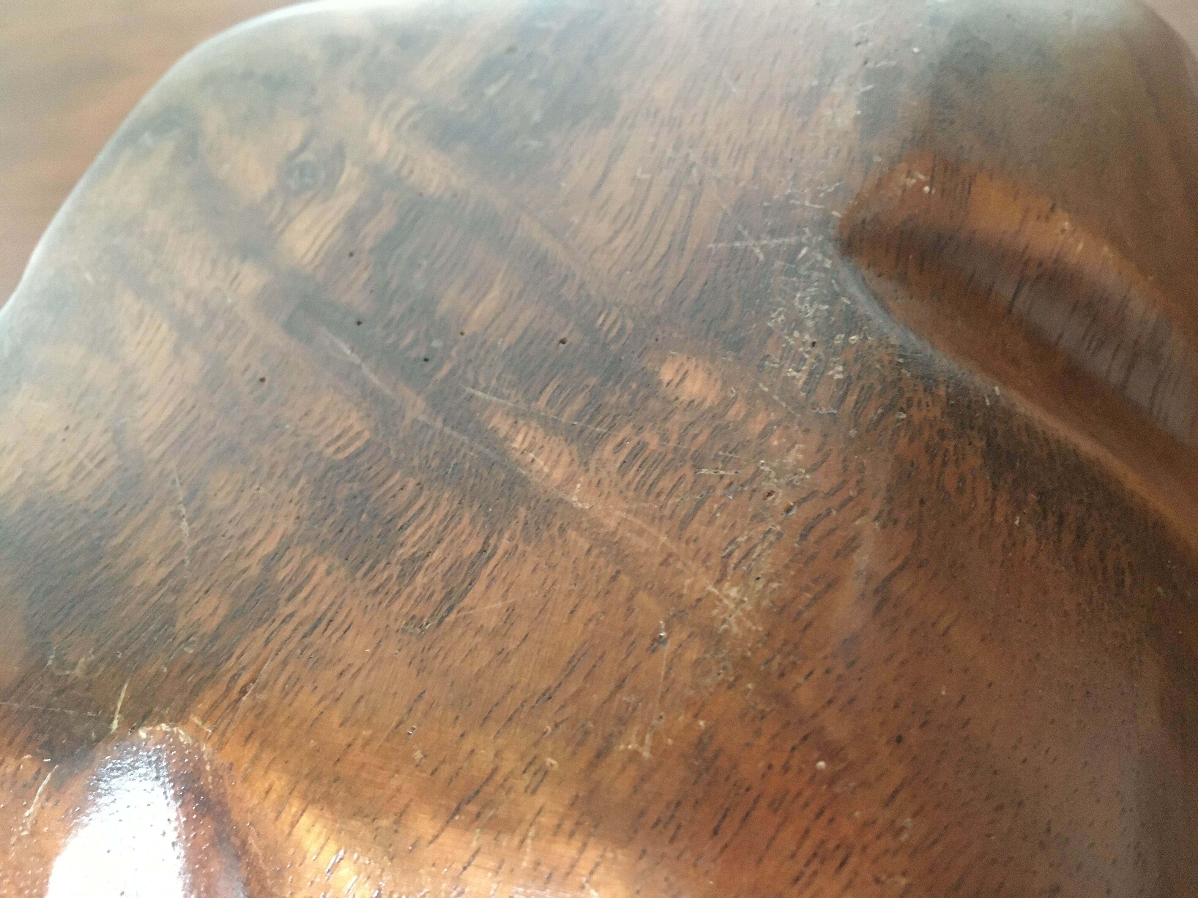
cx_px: 599
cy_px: 449
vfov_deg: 48.2
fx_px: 1004
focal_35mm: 29
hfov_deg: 61.7
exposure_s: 1/17
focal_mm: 4.15
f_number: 2.2
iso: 400
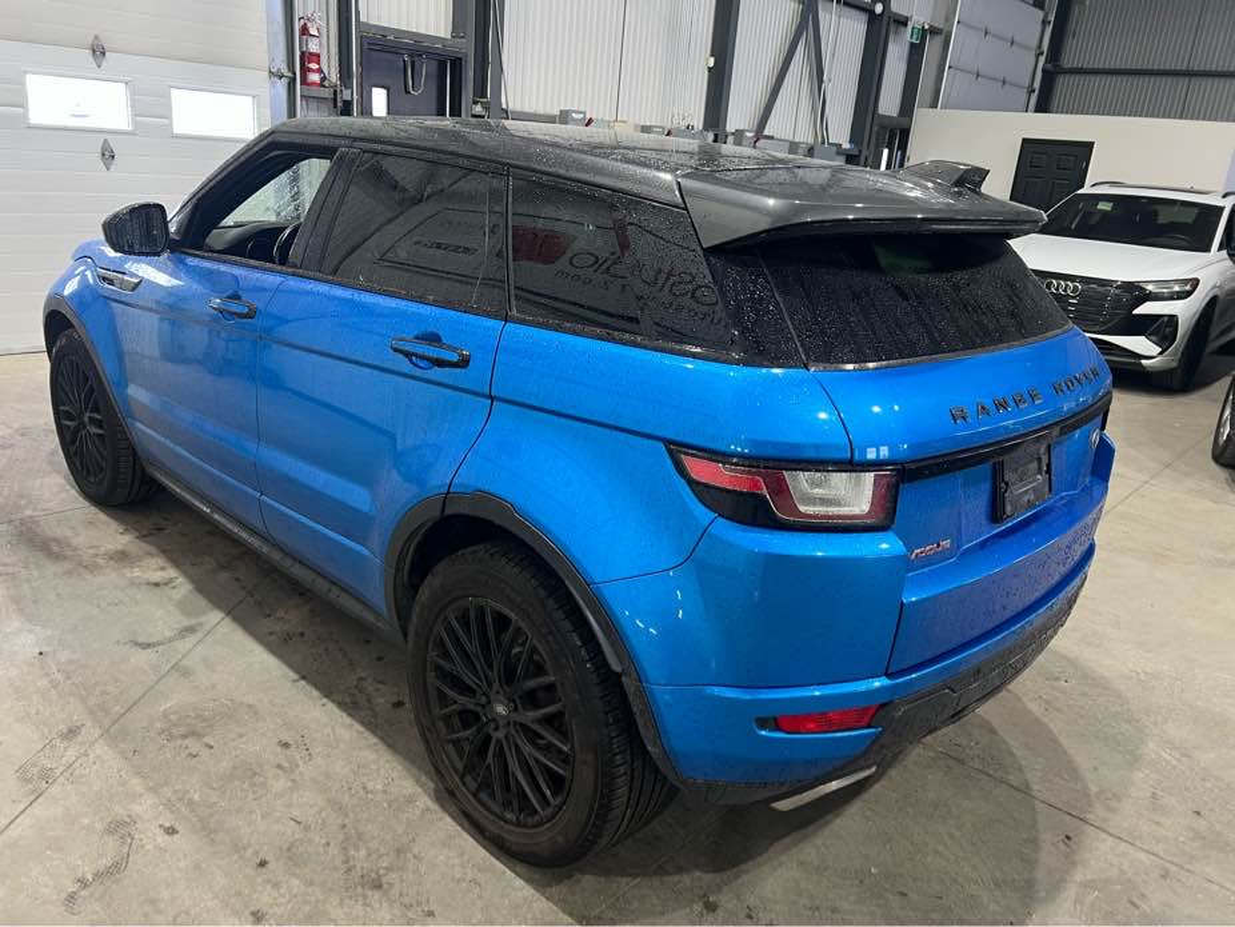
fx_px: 928
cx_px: 618
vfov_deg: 53.1
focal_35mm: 26
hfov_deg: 67.3
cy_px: 464
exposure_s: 1/60
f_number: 1.5
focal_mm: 5.7
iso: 125
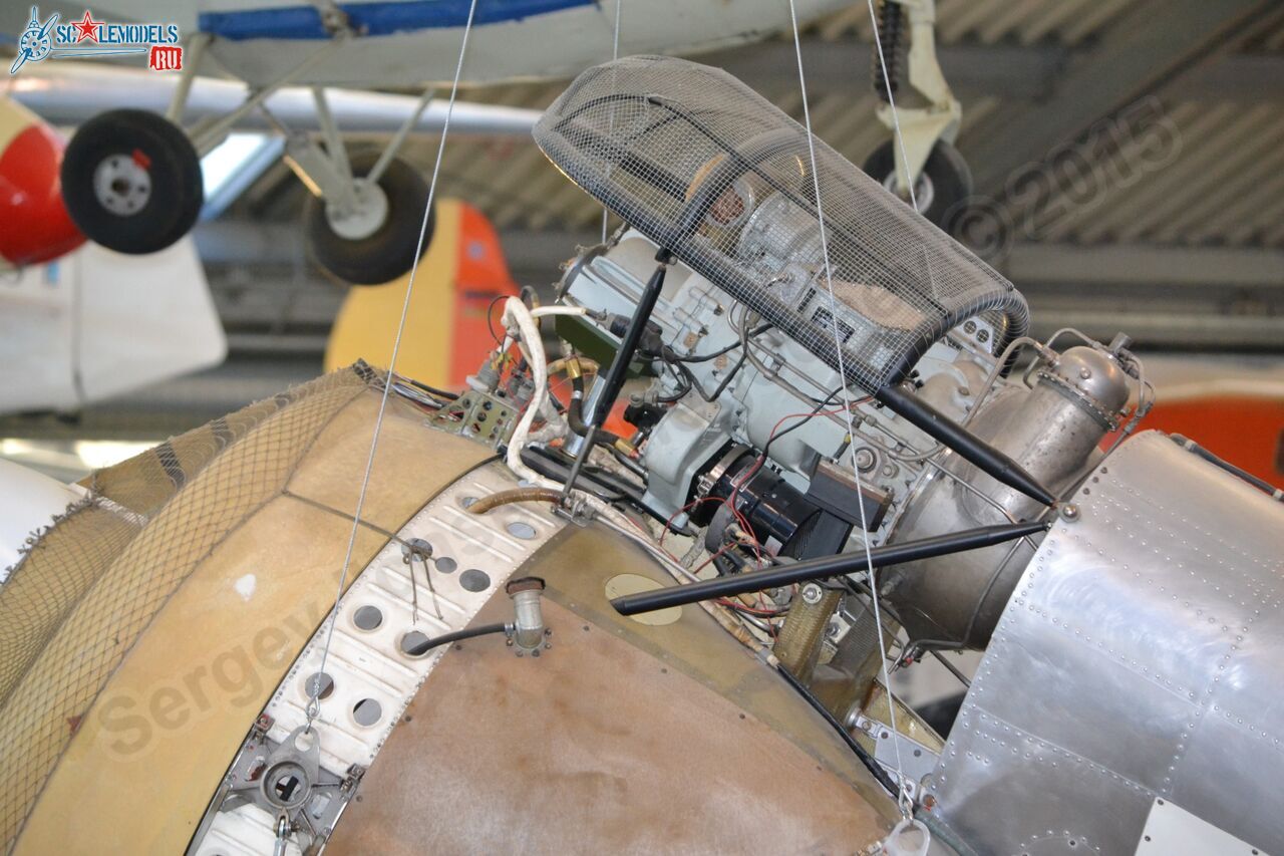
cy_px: 428
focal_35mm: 202
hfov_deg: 10.2
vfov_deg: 6.8
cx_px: 642
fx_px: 7221
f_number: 4.8
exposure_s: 1/60
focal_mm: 135
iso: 2000
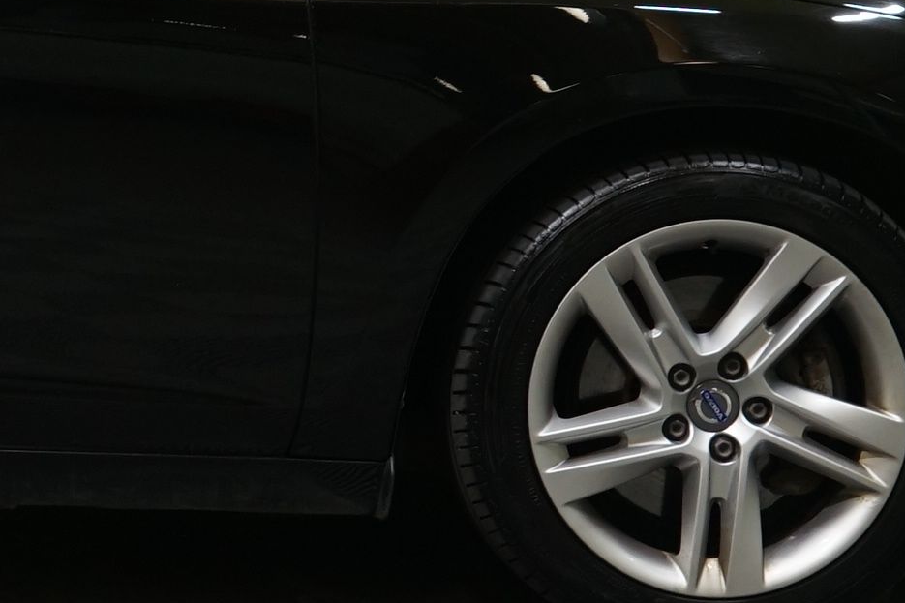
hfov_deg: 12.3
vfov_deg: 8.5
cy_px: -76
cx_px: -387
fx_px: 4021
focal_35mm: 160
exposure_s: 1/20
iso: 800
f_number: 5
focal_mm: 38
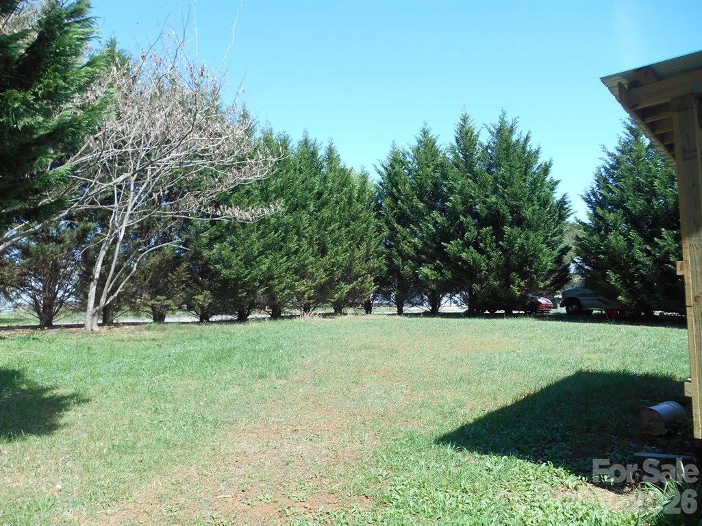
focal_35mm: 26
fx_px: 527
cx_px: 351
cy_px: 263
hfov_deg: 67.3
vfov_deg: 53.0
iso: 80
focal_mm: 4.7
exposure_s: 1/320
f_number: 3.4
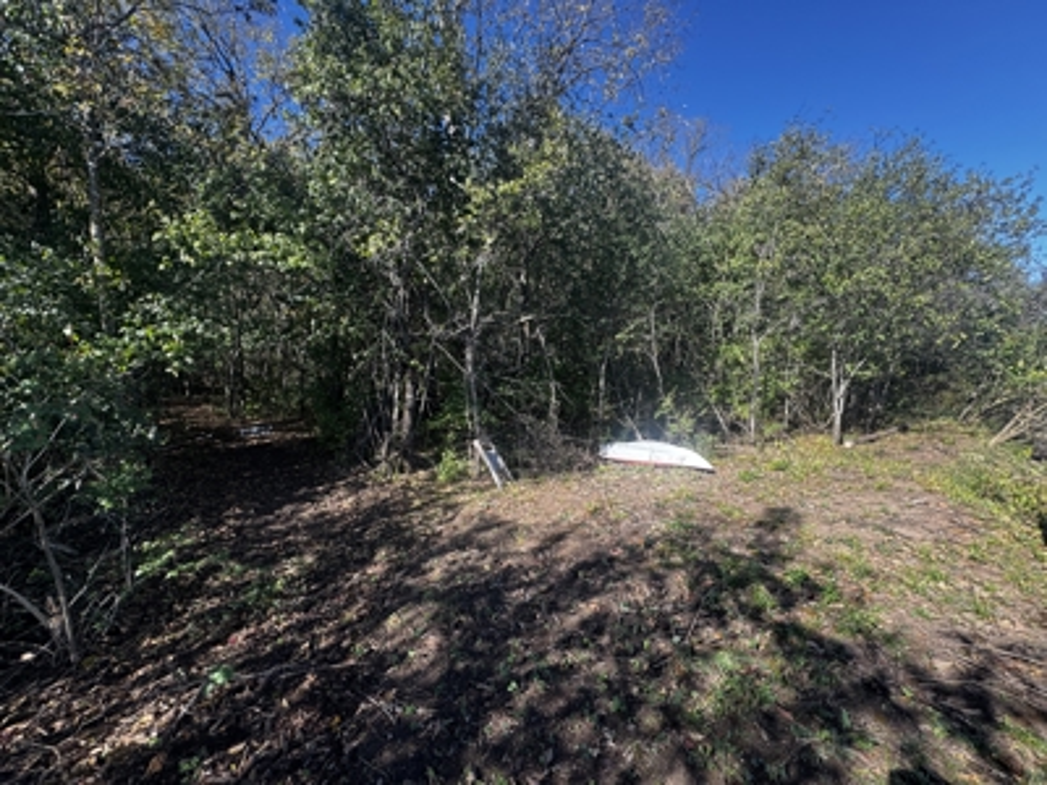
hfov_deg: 102.1
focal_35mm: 14
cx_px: 524
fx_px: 423
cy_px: 392
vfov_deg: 85.7
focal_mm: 2.22
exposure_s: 1/325
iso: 40
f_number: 2.2
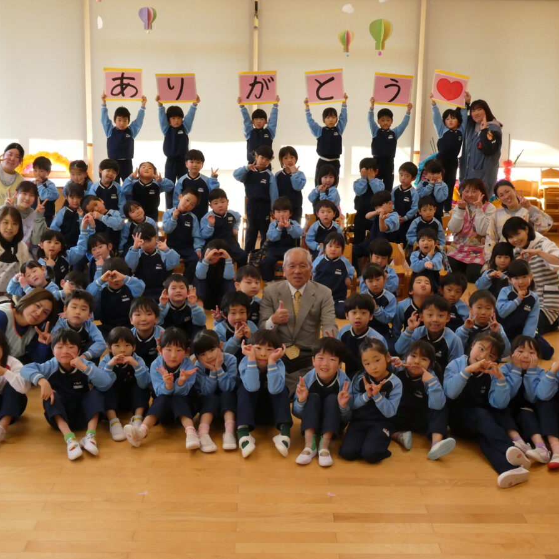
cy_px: 280
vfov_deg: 32.8
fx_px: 950
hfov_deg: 32.8
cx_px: 290
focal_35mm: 52
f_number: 3.9
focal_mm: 7.8
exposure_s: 1/80
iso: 400
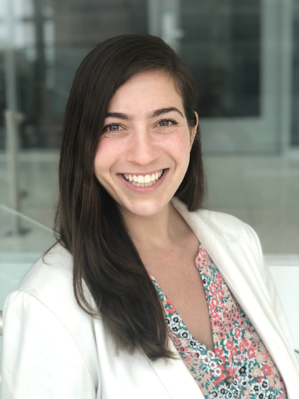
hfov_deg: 28.0
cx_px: 150
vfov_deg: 36.8
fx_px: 599
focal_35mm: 52
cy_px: 200
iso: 20
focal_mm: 6
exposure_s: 1/120
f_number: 2.4
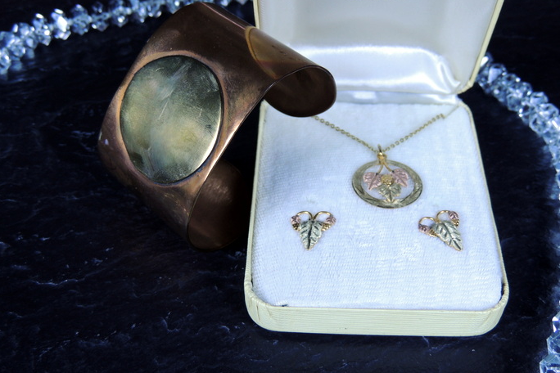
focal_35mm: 50
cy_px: 164
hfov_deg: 39.6
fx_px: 778
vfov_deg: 27.0
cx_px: 283
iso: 140
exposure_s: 1/50
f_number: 3.5
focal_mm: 8.3
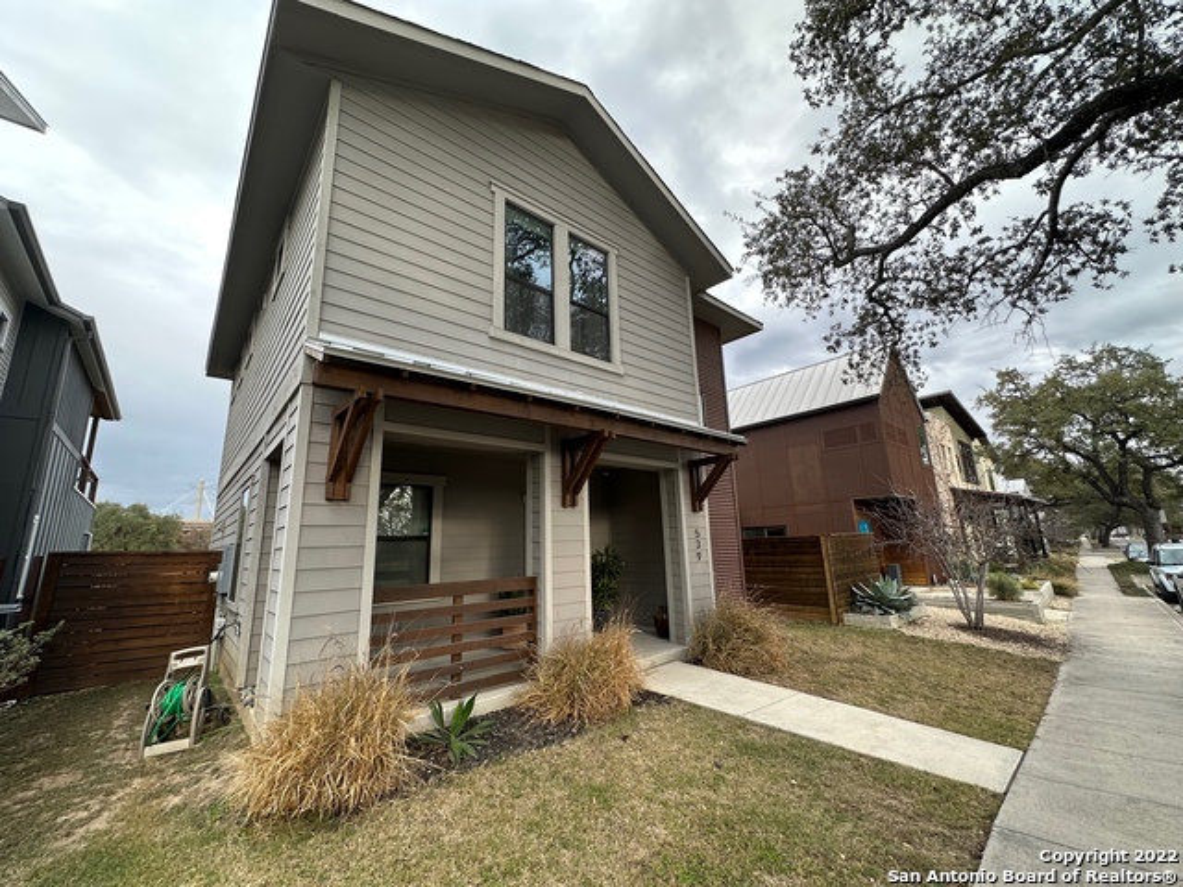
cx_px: 592
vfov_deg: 85.7
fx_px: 478
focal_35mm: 14
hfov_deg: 102.1
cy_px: 444
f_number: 2.2
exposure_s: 1/112
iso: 40
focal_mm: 2.22
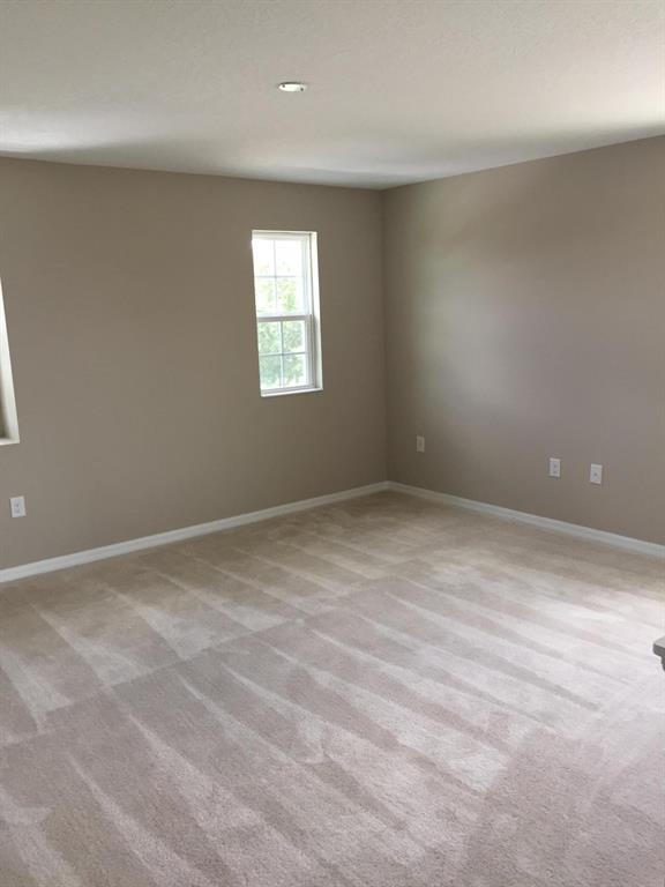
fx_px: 743
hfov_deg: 48.2
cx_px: 332
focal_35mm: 29
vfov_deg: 61.7
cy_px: 444
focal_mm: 4.15
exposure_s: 1/40
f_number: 2.2
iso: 32
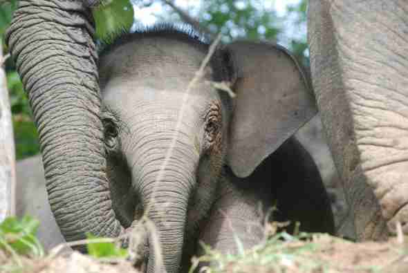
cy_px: 136
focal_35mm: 168
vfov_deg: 8.2
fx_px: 1906
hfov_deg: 12.2
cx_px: 204
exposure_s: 1/250
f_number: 5.6
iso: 800
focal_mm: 112
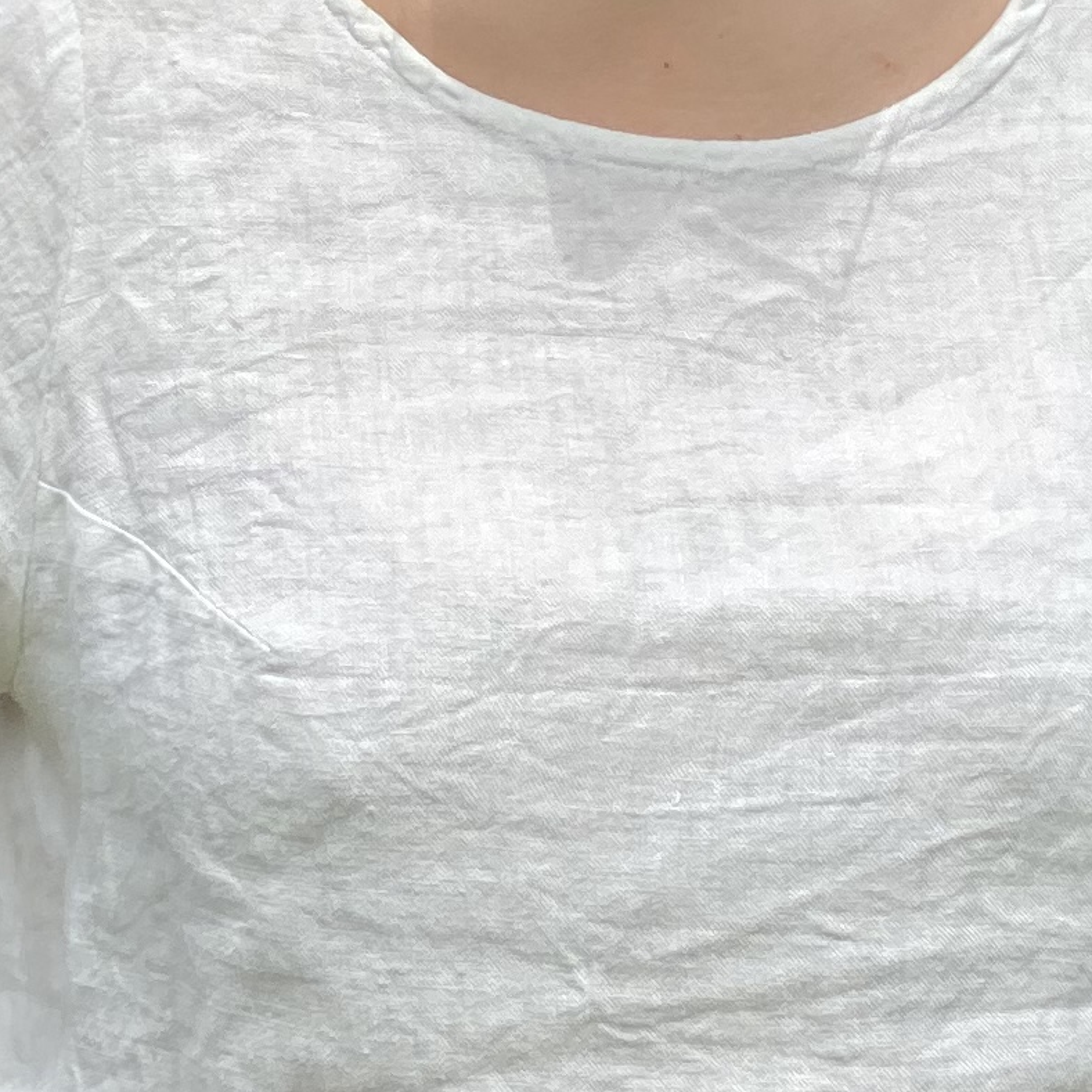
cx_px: 623
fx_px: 8387
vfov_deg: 7.4
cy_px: 65
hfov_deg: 7.4
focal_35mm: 235
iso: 20
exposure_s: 1/1170
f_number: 2
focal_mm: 6
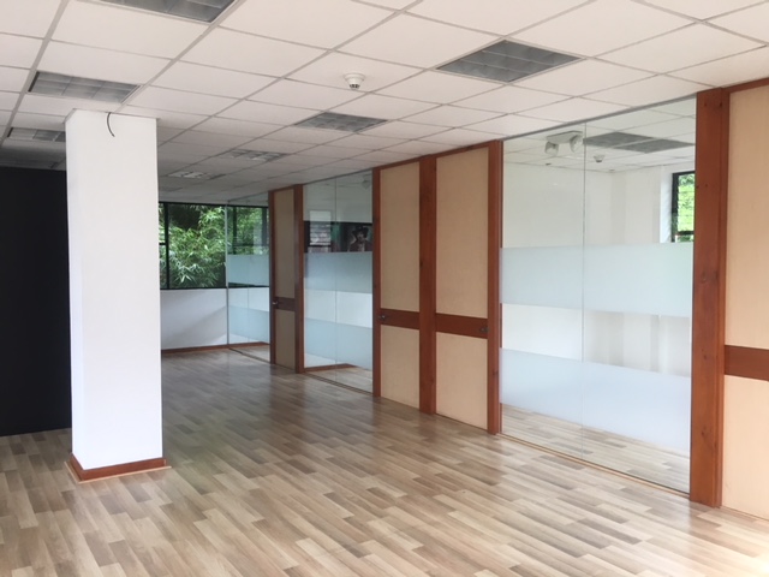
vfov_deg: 48.2
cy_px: 288
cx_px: 384
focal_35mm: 29
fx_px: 644
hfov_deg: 61.7
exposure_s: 1/30
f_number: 2.2
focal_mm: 4.15
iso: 32
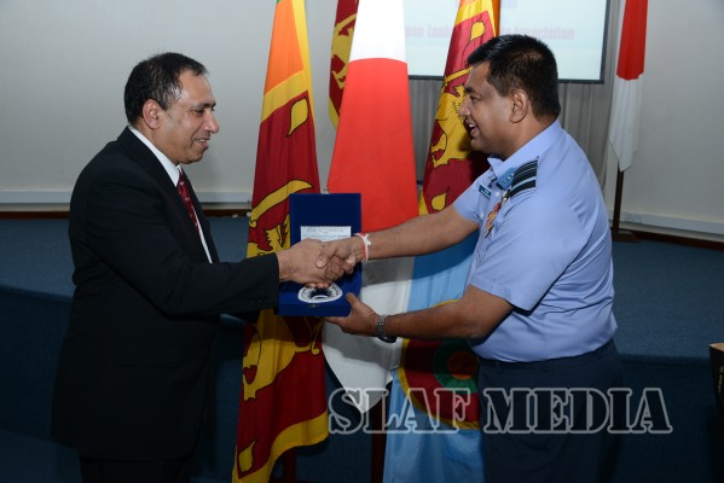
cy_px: 242
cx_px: 362
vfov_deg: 35.1
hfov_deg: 50.7
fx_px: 765
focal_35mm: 38
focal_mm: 38
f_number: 6.3
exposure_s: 1/80
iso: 640
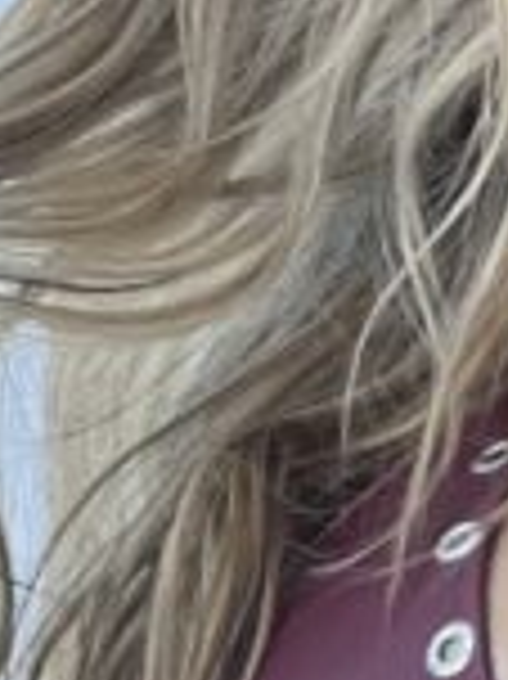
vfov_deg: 4.2
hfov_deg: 3.1
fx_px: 9347
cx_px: 922
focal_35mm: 477
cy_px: 475
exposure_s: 1/120
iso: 250
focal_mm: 9
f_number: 2.8
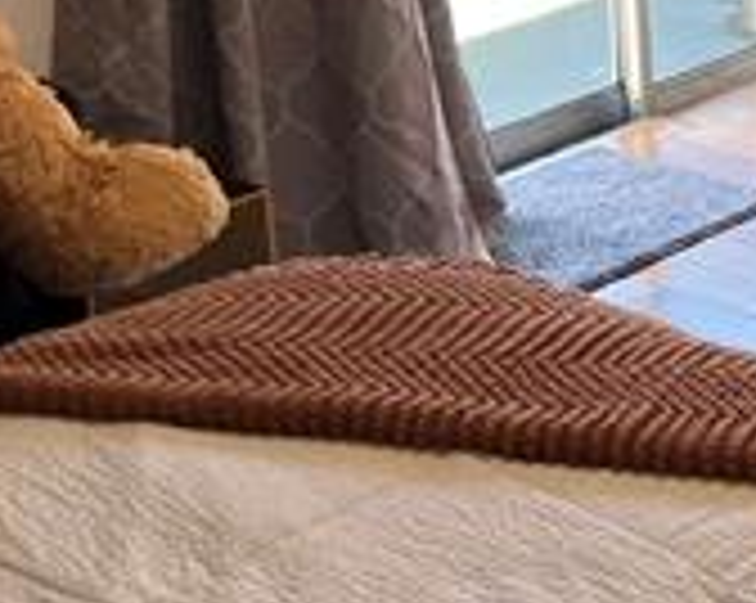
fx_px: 2704
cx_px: 1102
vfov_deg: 12.0
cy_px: -346
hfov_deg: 14.9
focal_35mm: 121
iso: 40
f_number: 1.5
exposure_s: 1/120
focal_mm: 5.7
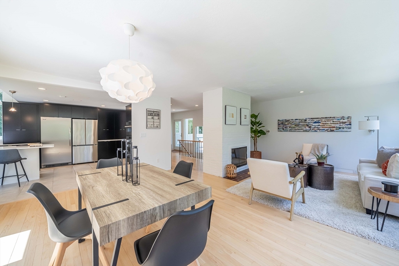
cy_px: 133
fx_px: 144
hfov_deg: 108.3
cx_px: 200
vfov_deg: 85.4
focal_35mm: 13
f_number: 7.1
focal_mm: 13
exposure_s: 1/800
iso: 800
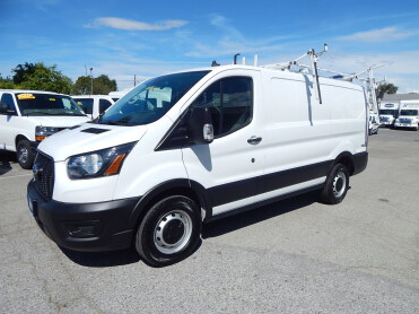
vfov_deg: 58.9
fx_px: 278
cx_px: 211
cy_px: 158
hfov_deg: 73.9
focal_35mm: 23
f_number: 6
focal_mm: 4
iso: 125
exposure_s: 1/1500
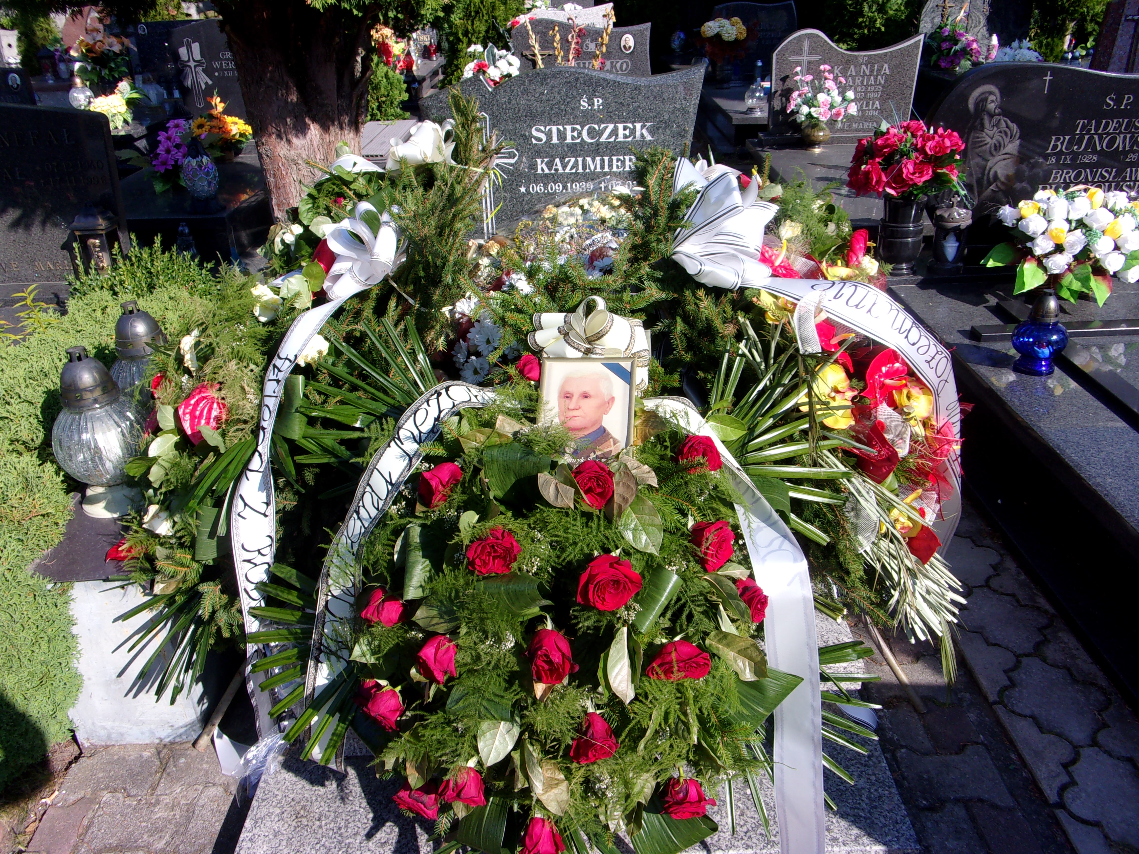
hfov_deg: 63.4
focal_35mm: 28
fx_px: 921
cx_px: 570
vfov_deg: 49.7
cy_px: 427
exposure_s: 1/56
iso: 80
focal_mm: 5.1
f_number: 10.8
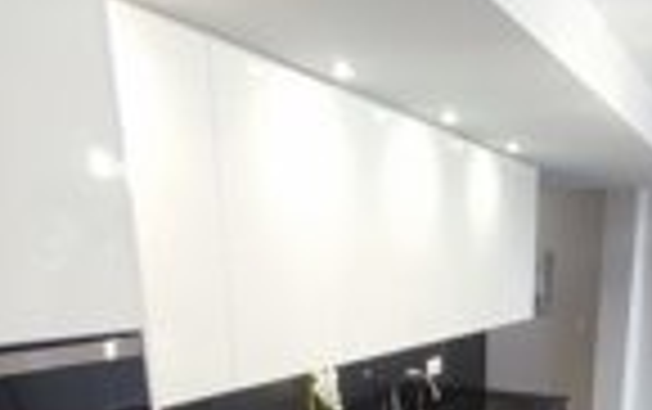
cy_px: 518
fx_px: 747
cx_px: 551
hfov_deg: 44.1
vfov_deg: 26.5
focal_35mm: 42
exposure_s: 1/100
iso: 179
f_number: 2.2
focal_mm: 1.65
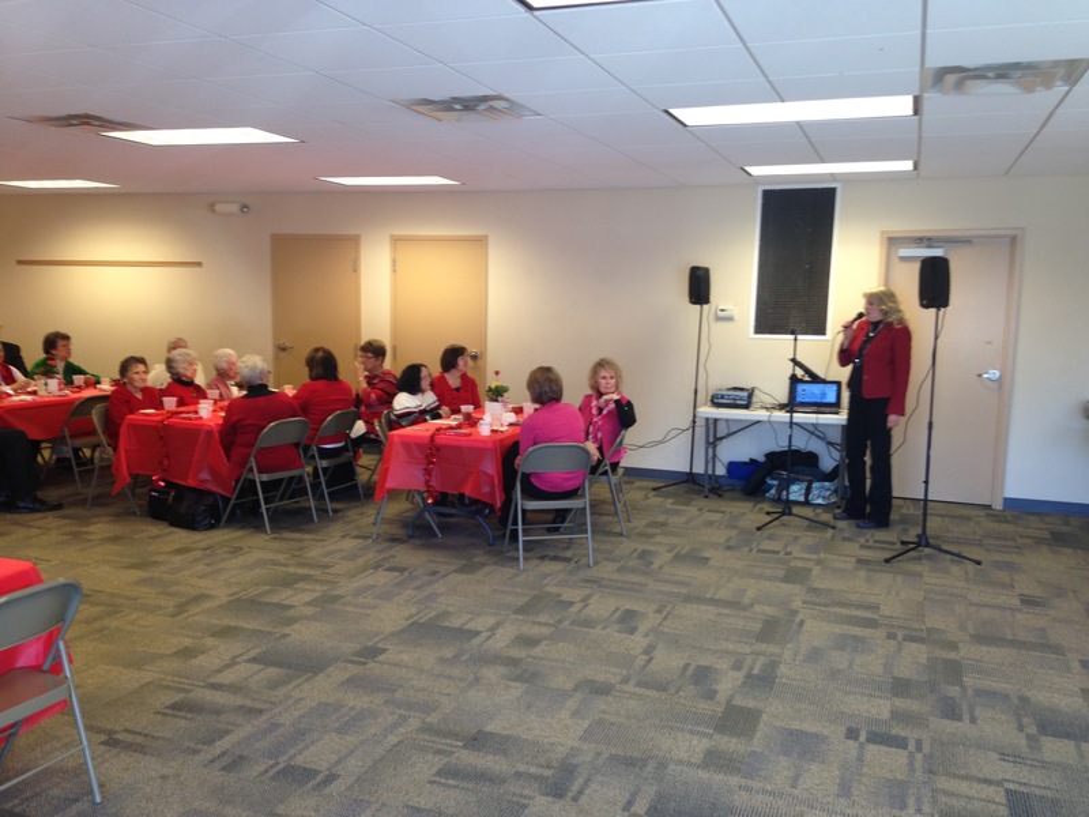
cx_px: 544
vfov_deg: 42.9
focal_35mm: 33
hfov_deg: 55.4
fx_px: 1038
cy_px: 408
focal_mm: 4.12
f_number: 2.4
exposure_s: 1/24
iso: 50
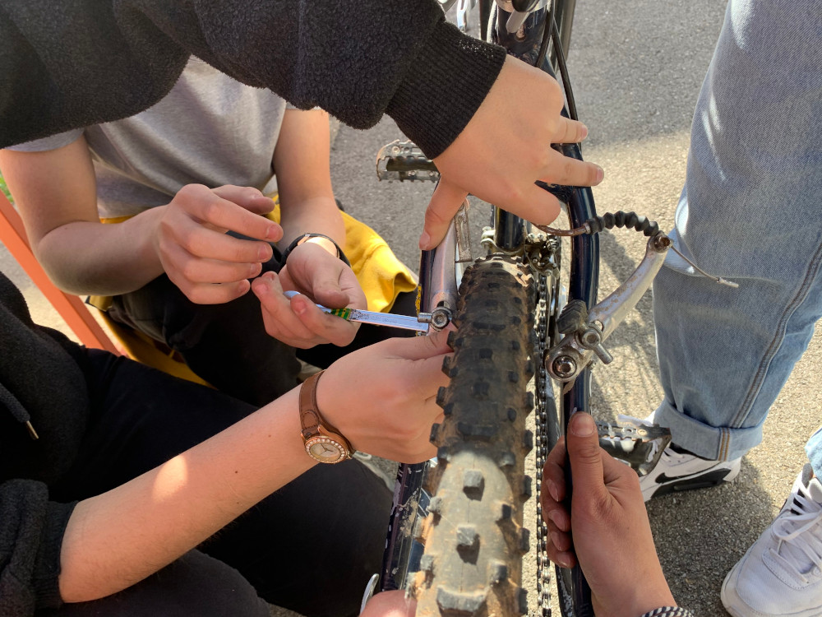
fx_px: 617
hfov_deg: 67.3
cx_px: 411
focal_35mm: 26
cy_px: 308
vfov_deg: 53.1
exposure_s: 1/237
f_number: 1.8
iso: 25
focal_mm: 4.25
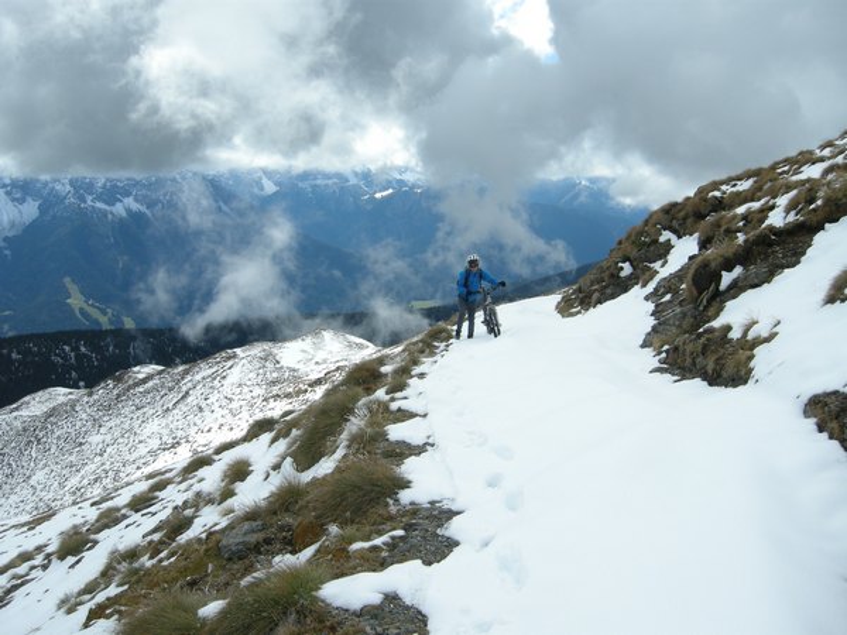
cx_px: 424
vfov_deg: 40.7
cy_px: 318
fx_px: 856
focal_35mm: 35
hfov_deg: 52.6
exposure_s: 1/730
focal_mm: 7.5
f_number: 3.8
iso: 64
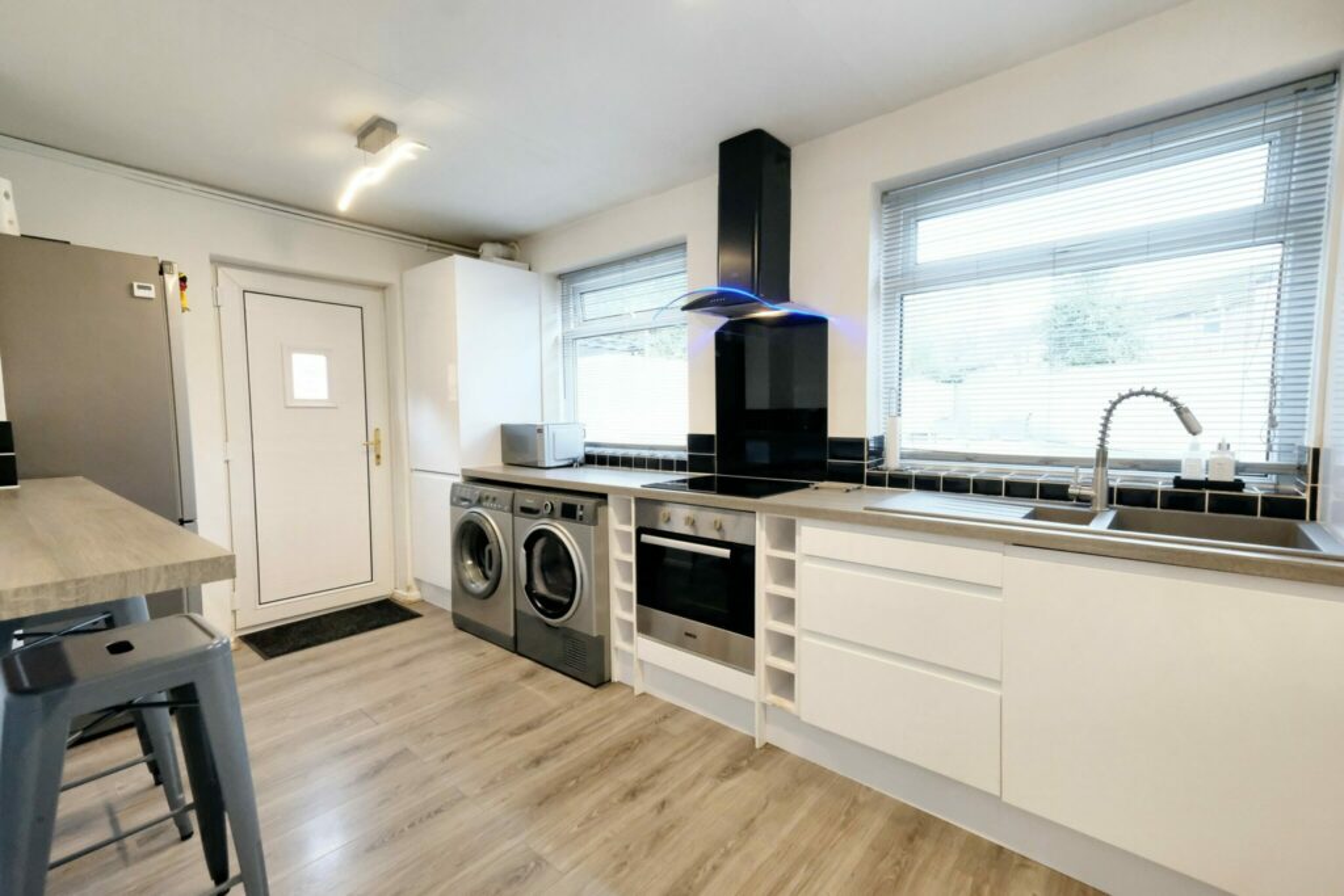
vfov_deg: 77.3
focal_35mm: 15
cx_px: 672
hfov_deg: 100.4
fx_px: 560
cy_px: 448
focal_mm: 10
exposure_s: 1/120
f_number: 5.6
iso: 4000
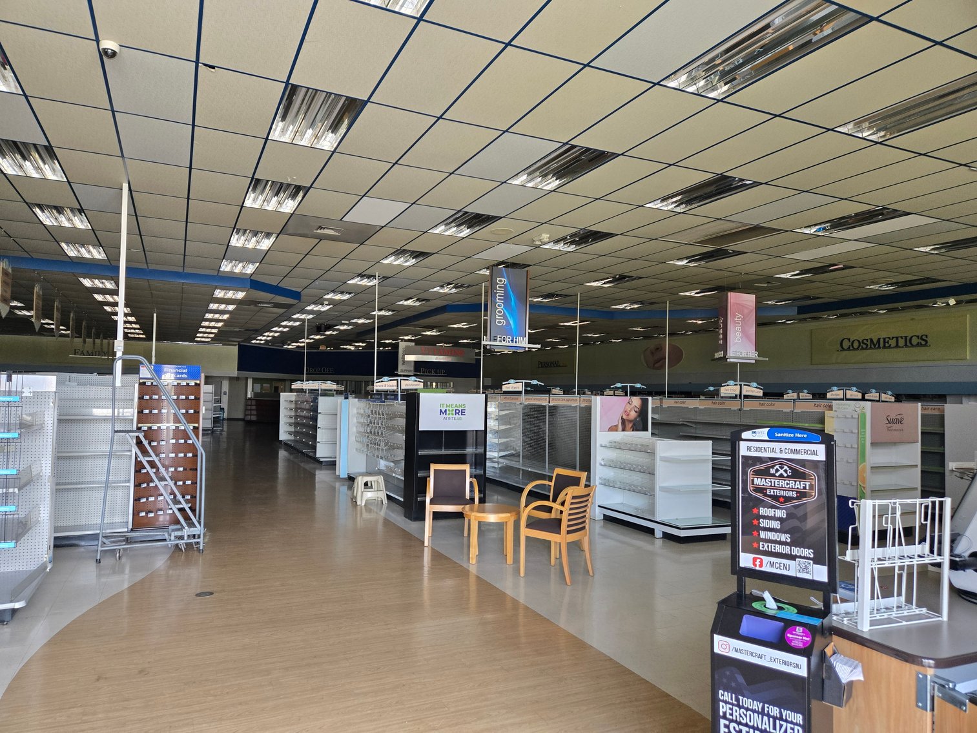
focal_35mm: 23
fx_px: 649
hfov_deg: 73.9
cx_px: 488
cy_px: 366
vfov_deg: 58.9
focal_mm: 5.4
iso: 320
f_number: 1.8
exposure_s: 1/120
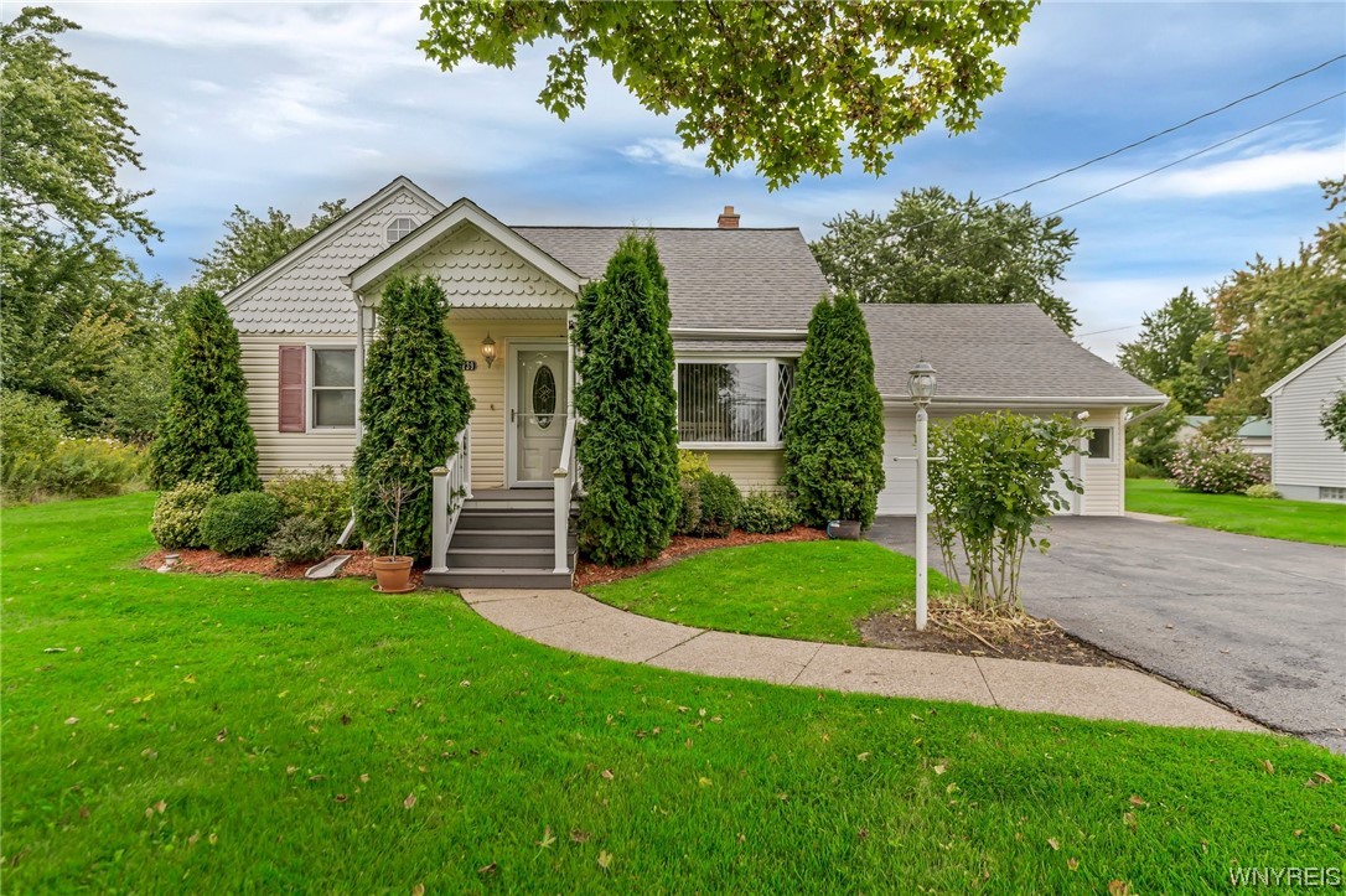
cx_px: 673
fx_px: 680
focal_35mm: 18
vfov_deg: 66.8
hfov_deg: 89.4
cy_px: 448
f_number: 3.5
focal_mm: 18.2
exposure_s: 1/320
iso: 100
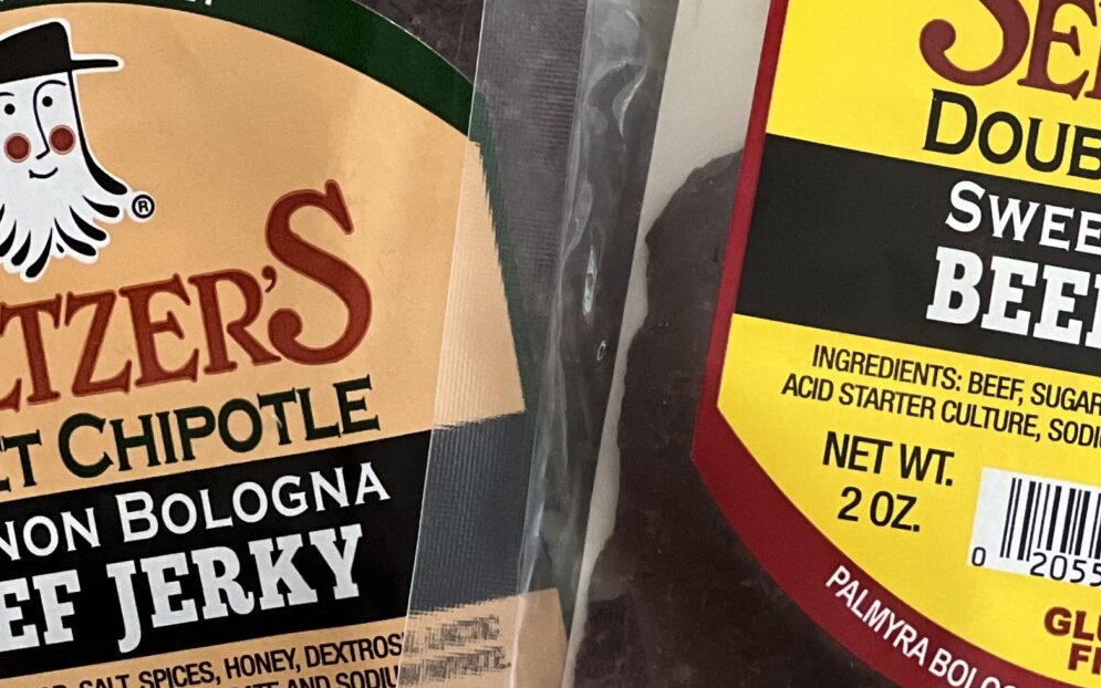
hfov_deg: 10.0
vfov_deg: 6.3
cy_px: 252
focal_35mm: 210
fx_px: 6302
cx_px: 769
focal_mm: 9
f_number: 2.8
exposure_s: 1/40
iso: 200
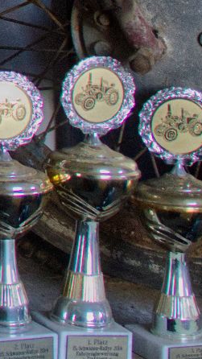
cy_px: -193
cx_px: -406
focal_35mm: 169
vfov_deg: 12.1
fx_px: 1609
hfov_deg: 6.5
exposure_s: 1/100
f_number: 4.5
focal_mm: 20
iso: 1250
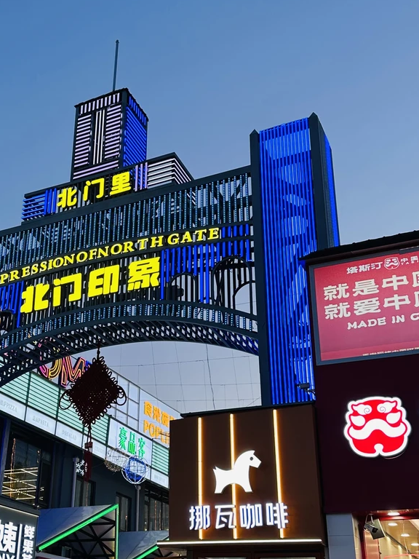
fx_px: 726
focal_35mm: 45
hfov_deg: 31.9
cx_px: 135
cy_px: 298
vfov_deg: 42.1
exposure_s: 1/144
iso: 64
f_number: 1.78
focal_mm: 6.86
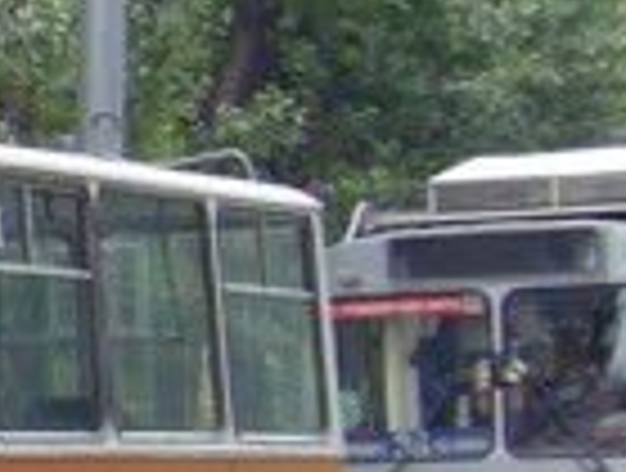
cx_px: -1428
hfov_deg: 6.8
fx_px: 4660
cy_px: 283
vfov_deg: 5.8
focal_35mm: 257
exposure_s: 1/200
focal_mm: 5.8
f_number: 2.8
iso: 80
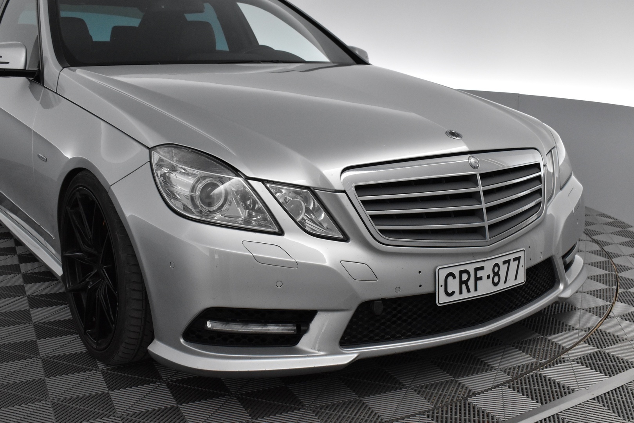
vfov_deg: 31.9
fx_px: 740
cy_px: 212
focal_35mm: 42
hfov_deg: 46.4
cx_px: 317
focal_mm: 28
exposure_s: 1/200
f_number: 7.1
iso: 3200
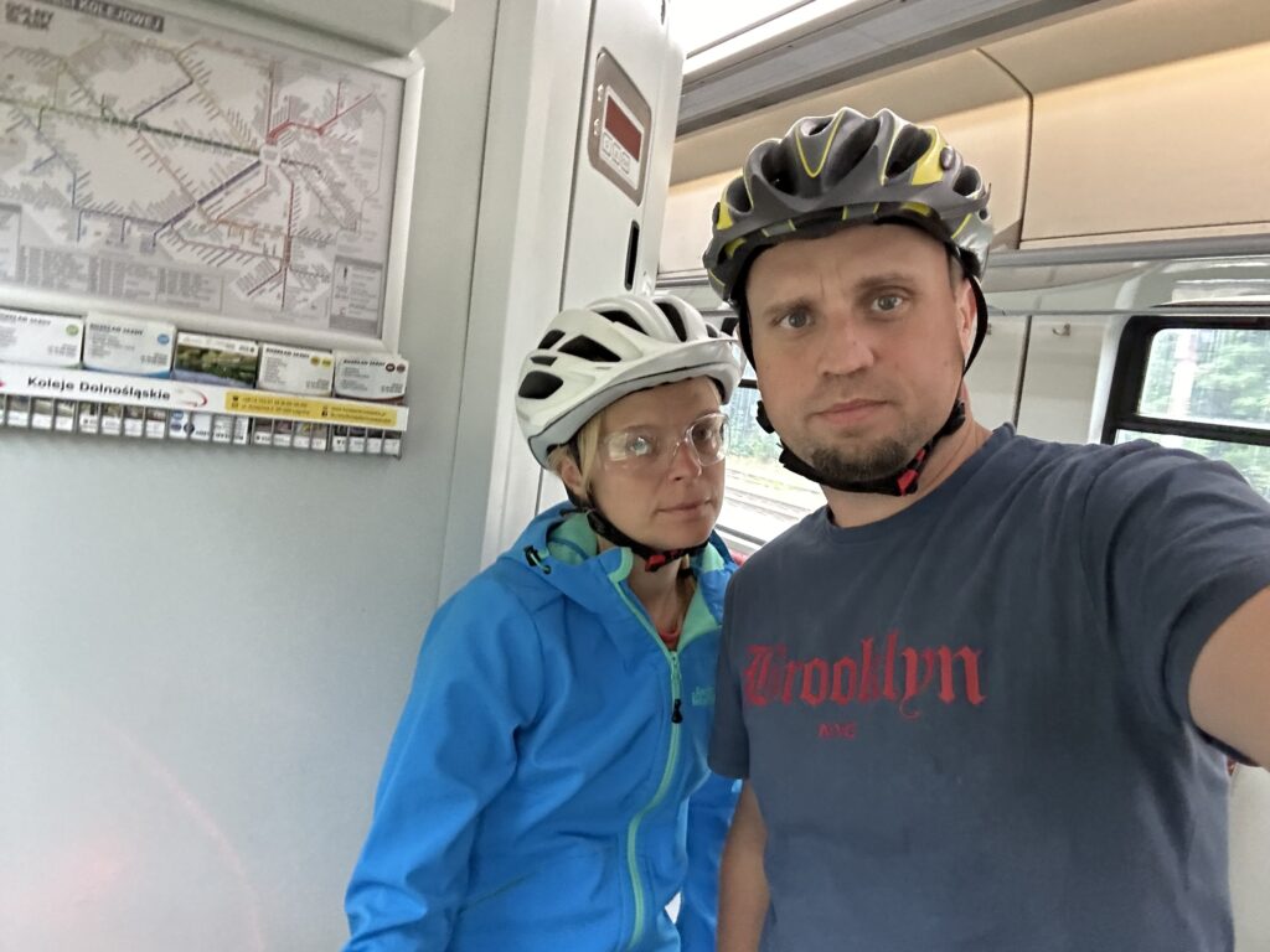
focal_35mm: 23
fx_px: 844
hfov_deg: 73.9
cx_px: 635
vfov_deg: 58.9
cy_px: 476
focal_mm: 2.69
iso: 640
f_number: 1.9
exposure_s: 1/30
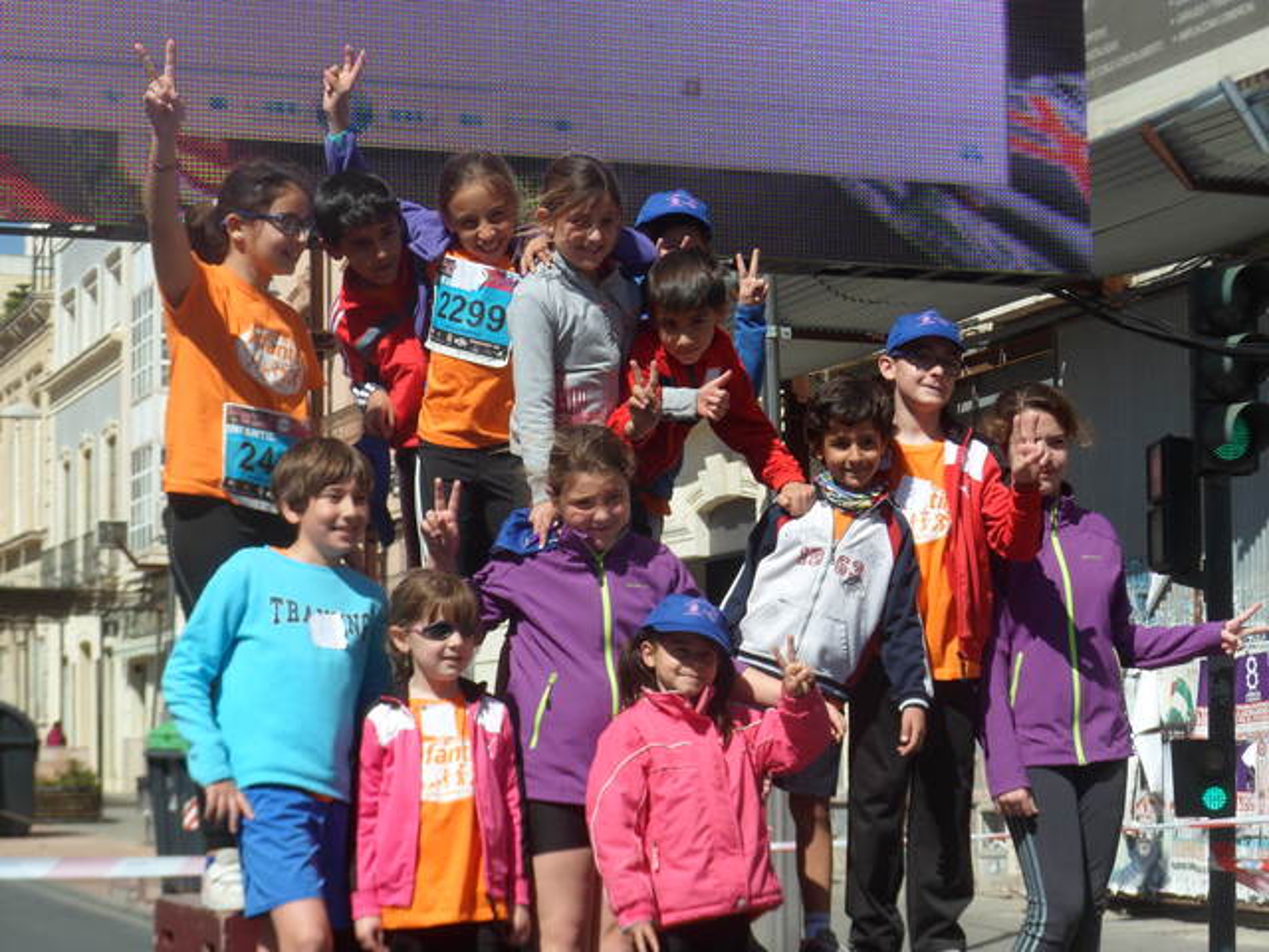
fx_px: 3079
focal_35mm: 84
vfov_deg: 17.6
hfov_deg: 23.3
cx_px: 634
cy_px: 476
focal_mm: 14
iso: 80
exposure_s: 1/500
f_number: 5.1
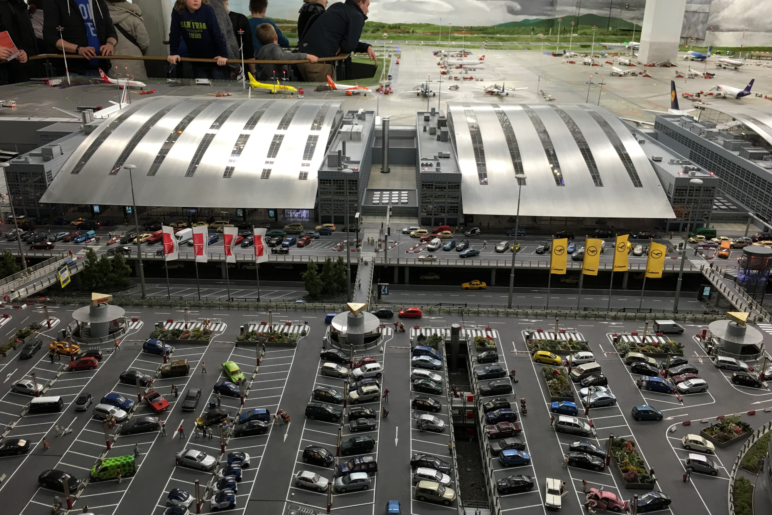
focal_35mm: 31
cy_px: 263
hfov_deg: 60.3
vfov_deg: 42.3
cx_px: 387
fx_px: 665
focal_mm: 4.15
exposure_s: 1/33
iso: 50
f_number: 2.2
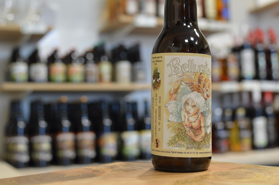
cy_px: 92
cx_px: 140
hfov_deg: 37.9
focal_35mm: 52
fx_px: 406
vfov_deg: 25.7
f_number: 3.5
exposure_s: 1/40
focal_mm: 35
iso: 200
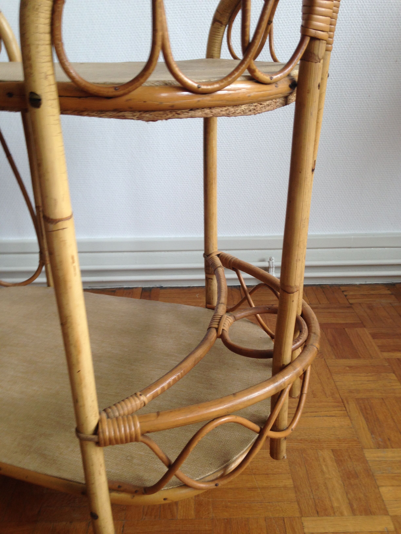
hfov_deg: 42.9
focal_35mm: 33
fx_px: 510
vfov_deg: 55.4
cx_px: 200
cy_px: 267
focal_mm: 4.12
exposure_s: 1/20
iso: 50
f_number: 2.4
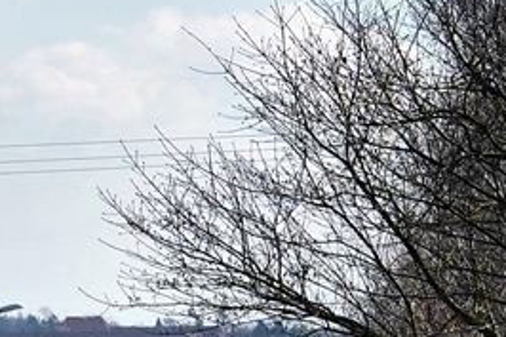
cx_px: -67
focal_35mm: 289
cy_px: 473
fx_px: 4059
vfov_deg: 4.7
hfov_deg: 7.1
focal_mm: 50
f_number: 9
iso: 100
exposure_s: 1/200
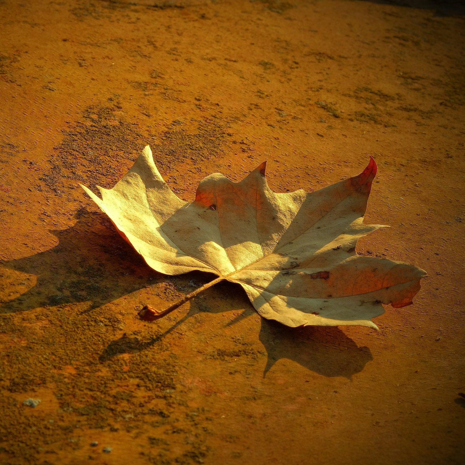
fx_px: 1353
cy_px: 234
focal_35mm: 89
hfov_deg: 19.5
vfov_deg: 19.5
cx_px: 165
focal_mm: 46.3
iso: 250
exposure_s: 1/45
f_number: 16
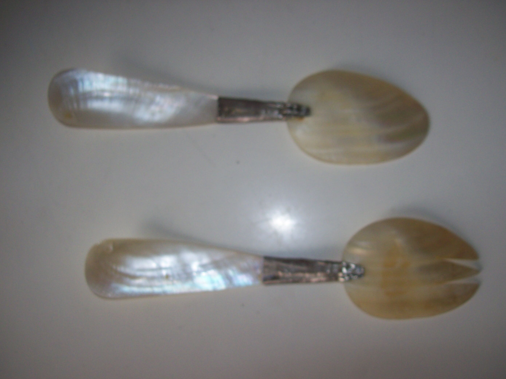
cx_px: 253
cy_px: 188
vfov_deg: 38.6
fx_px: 541
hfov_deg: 50.2
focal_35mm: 37
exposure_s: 1/64
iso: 80
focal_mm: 6
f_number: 2.7
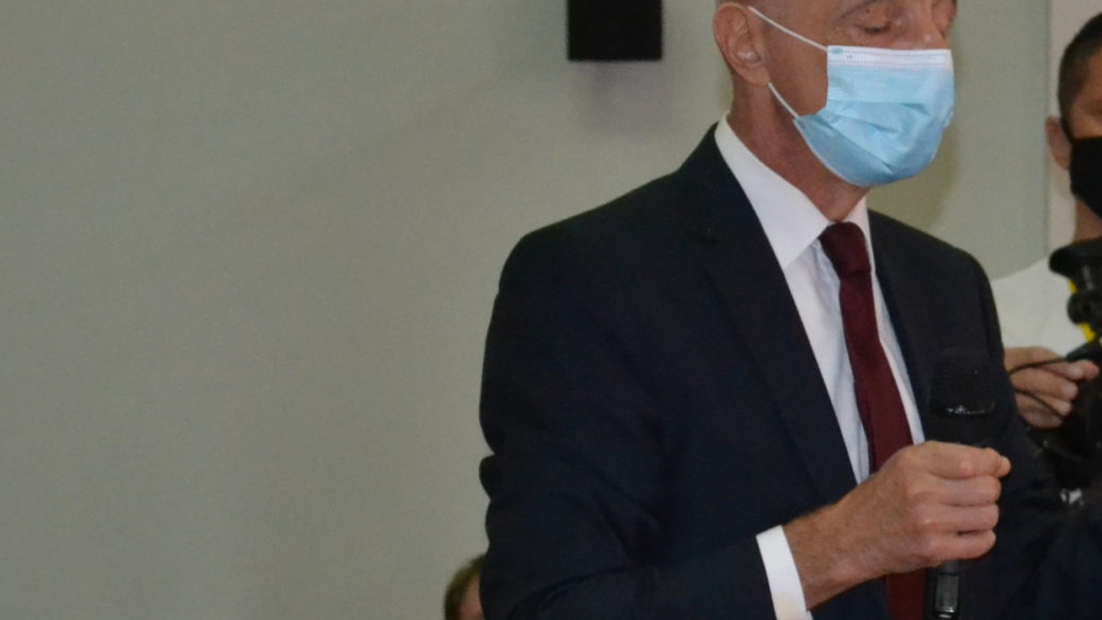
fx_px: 6203
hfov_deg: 10.0
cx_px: 1236
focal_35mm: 212
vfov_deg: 5.7
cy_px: 450
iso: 3200
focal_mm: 55
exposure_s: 1/60
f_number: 5.6
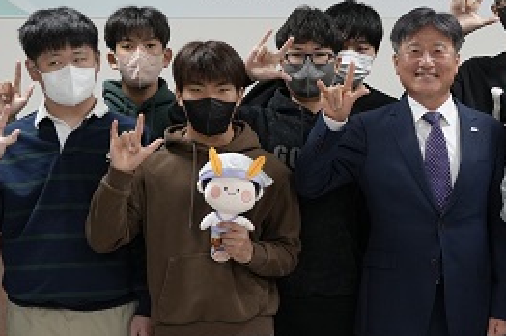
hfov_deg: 21.7
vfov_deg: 14.7
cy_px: 201
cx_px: 400
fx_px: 1306
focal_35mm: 93
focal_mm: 38
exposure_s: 1/160
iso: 2000
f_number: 4
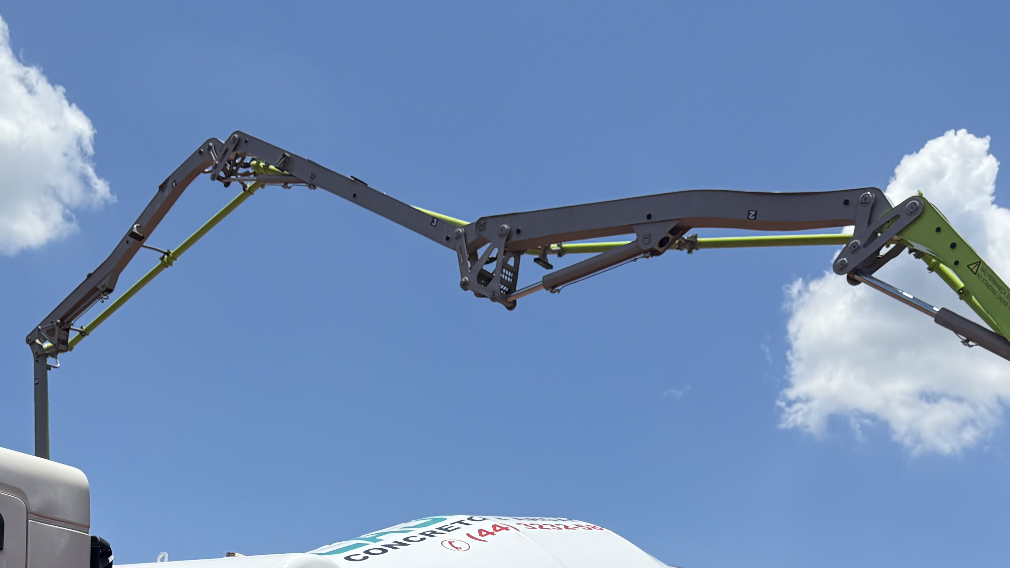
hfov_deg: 37.8
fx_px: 1473
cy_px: 746
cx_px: 447
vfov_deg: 20.0
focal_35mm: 55
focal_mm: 6.76
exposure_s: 1/5319
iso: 100
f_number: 1.78
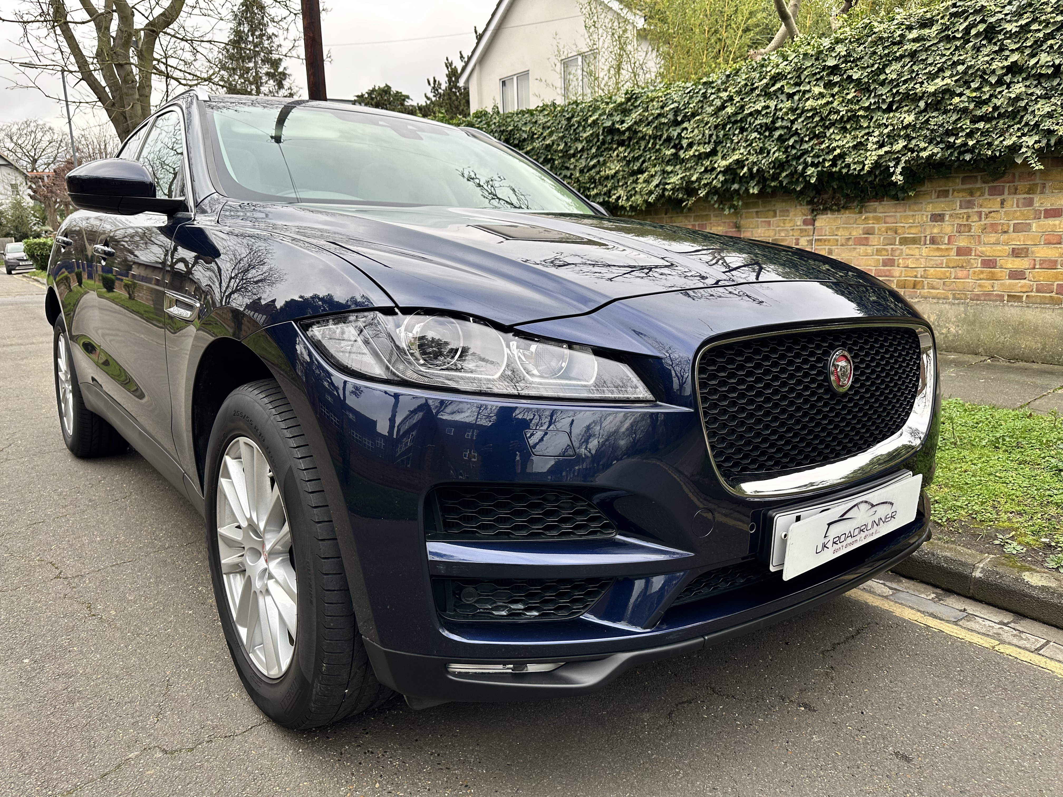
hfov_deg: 71.6
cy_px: 398
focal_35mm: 24
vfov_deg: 56.8
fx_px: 737
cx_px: 532
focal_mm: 6.86
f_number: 1.78
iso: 80
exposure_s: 1/396
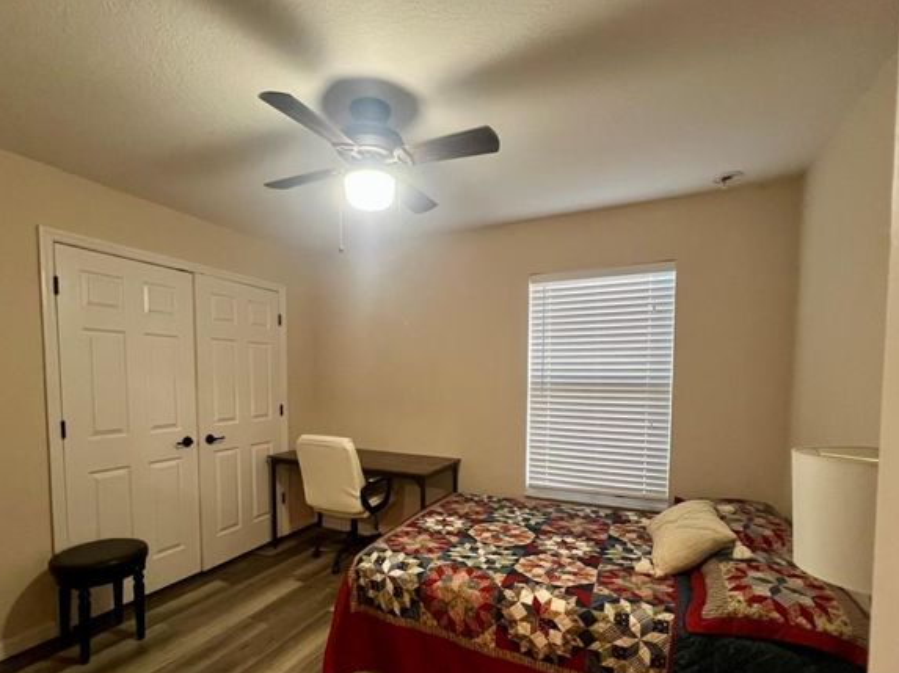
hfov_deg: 94.5
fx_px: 415
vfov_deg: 77.3
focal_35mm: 16
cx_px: 428
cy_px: 400
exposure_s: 1/60
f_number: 1.8
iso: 320
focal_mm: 1.57
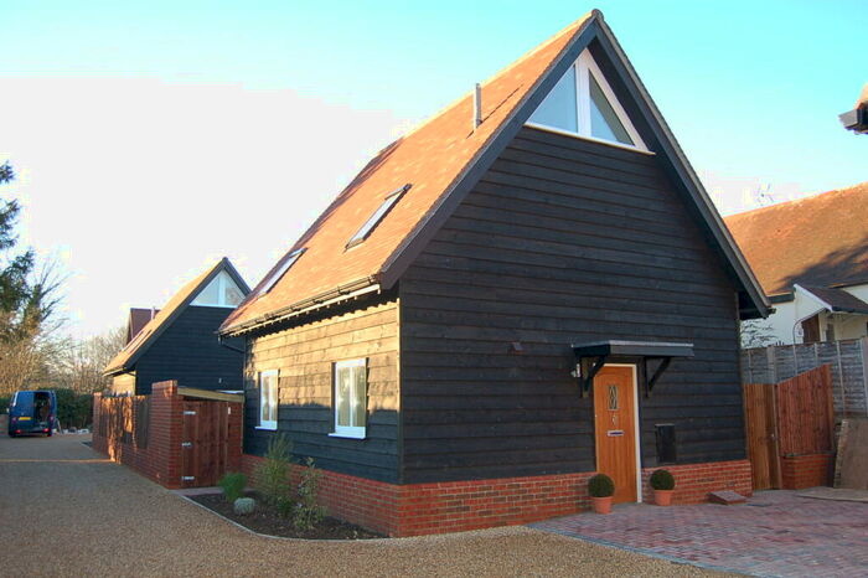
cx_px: 434
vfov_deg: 43.6
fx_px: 723
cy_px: 289
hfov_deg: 62.0
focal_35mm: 30
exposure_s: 1/320
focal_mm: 20
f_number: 3.8
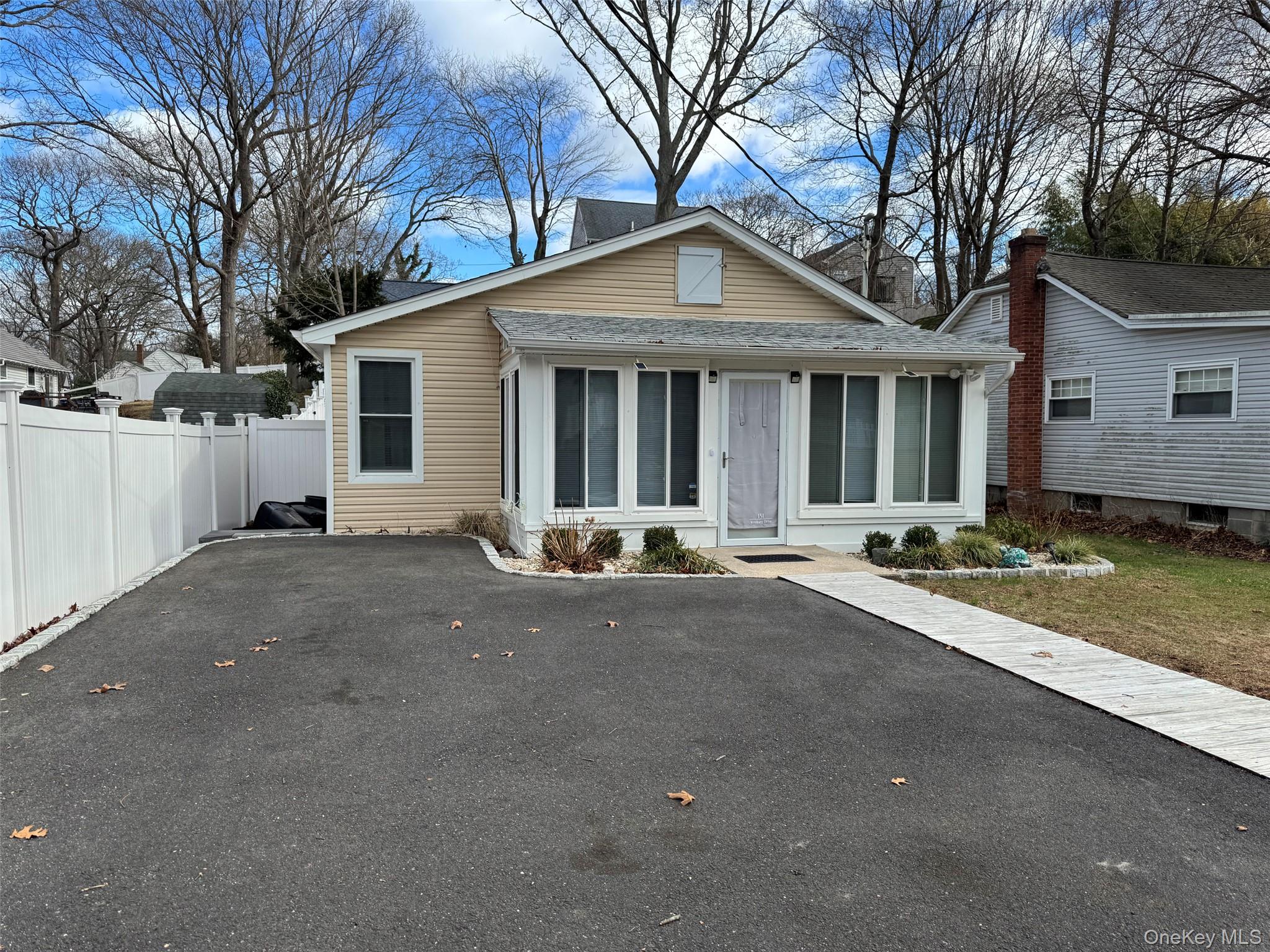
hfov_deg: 71.6
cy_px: 476
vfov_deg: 56.8
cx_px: 635
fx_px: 881
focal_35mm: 24
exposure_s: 1/1678
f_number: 1.78
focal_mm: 6.76
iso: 80
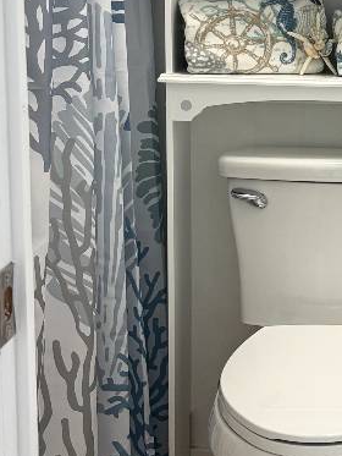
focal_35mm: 79
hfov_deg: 18.1
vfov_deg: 24.6
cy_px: 149
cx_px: 355
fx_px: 1040
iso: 64
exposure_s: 1/60
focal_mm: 5.96
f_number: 1.6
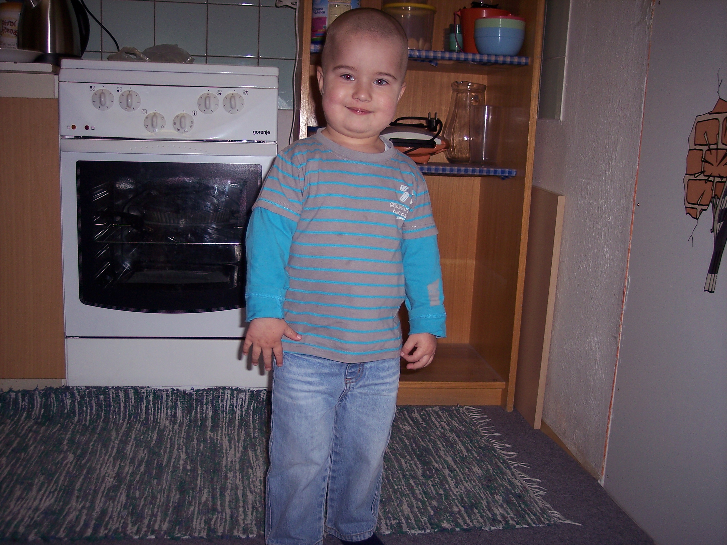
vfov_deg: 36.8
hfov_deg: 47.9
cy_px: 272
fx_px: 819
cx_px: 364
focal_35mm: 39
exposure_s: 1/60
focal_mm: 8
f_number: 2.8
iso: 100
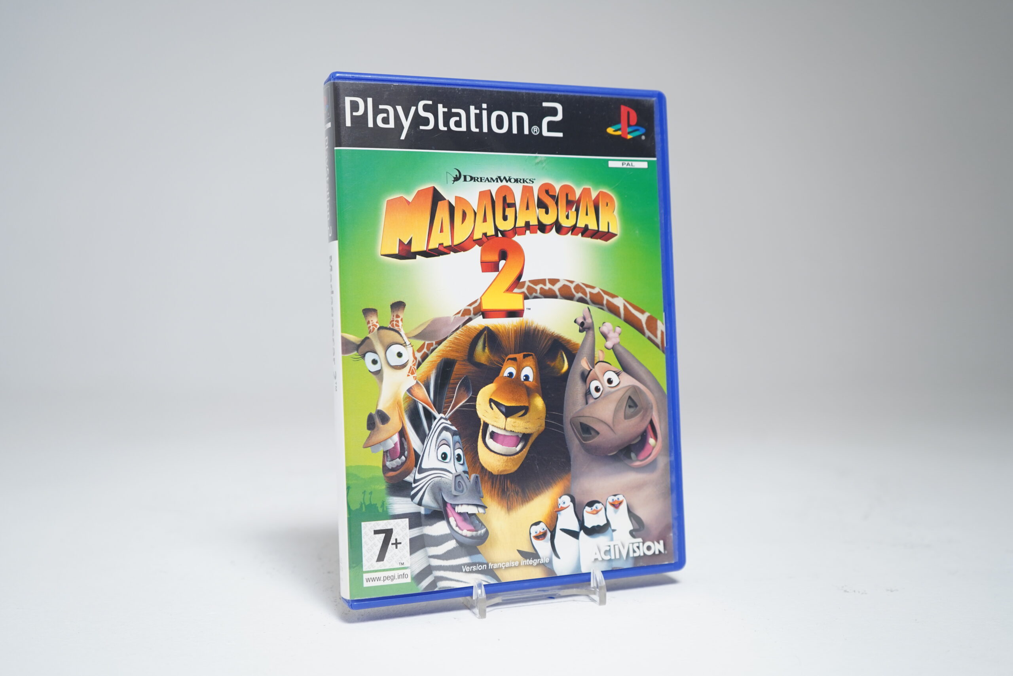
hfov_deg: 53.1
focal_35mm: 36
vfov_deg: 36.9
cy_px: 338
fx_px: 1013
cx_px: 506
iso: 640
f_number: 5
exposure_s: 1/30
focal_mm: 36
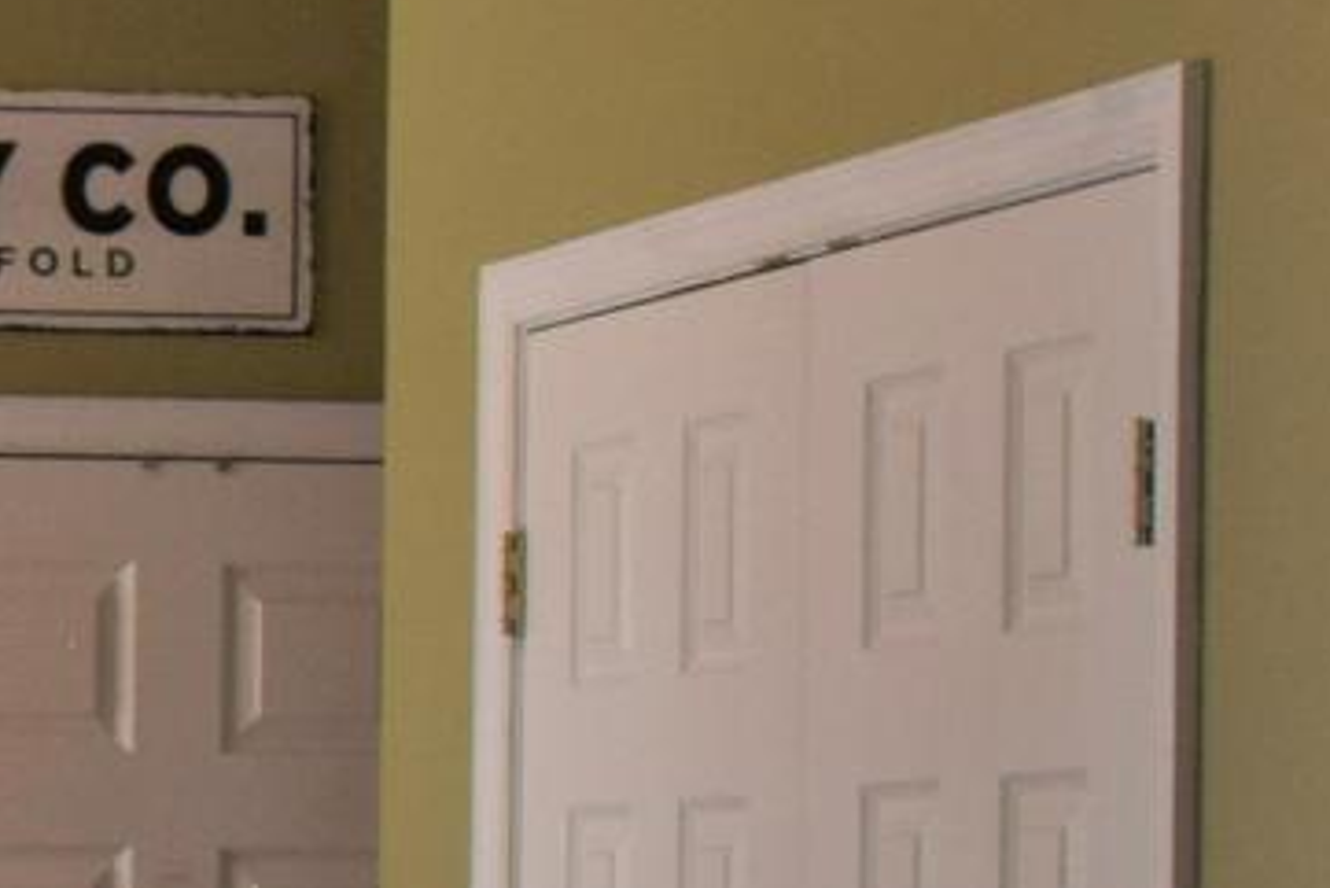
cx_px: -1065
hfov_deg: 11.2
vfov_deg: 8.0
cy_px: 1100
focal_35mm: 170
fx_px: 6283
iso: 400
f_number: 5.6
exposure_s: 1/60
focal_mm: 20
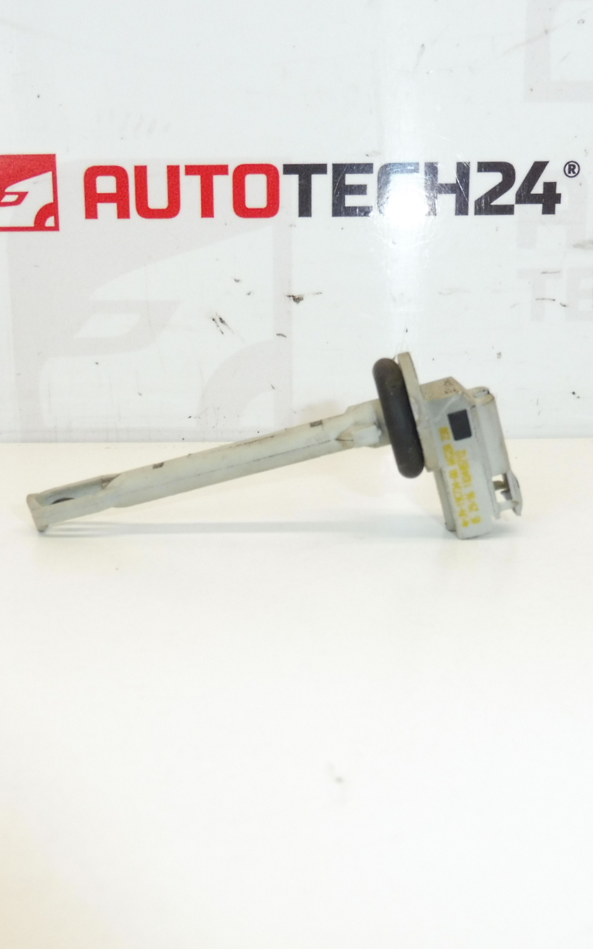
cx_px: 286
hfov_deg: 35.3
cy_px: 480
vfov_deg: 54.0
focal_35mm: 36
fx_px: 931
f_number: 4
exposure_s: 1/125
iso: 200
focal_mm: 4.4
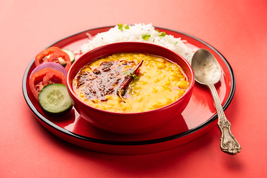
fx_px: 445
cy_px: 89
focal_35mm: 60
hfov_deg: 33.4
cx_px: 134
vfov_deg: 22.6
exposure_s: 1/125
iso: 100
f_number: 6.3
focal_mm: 60
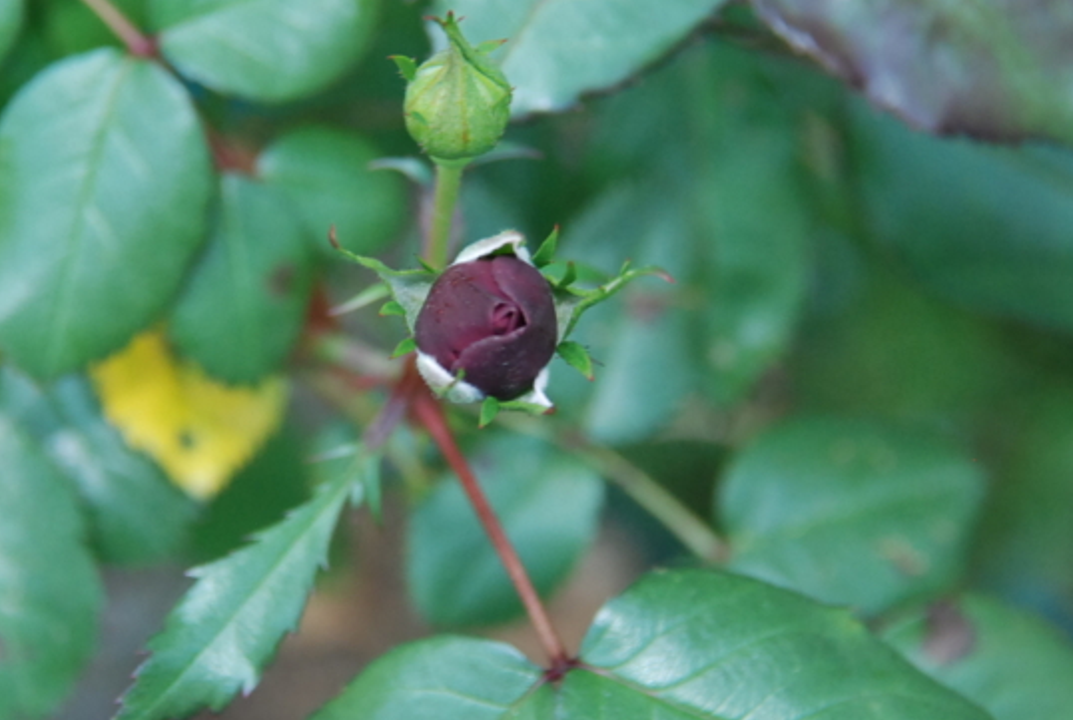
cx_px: 459
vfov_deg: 6.5
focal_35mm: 212
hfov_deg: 9.7
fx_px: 6323
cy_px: 293
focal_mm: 95
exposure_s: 1/125
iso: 800
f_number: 7.1
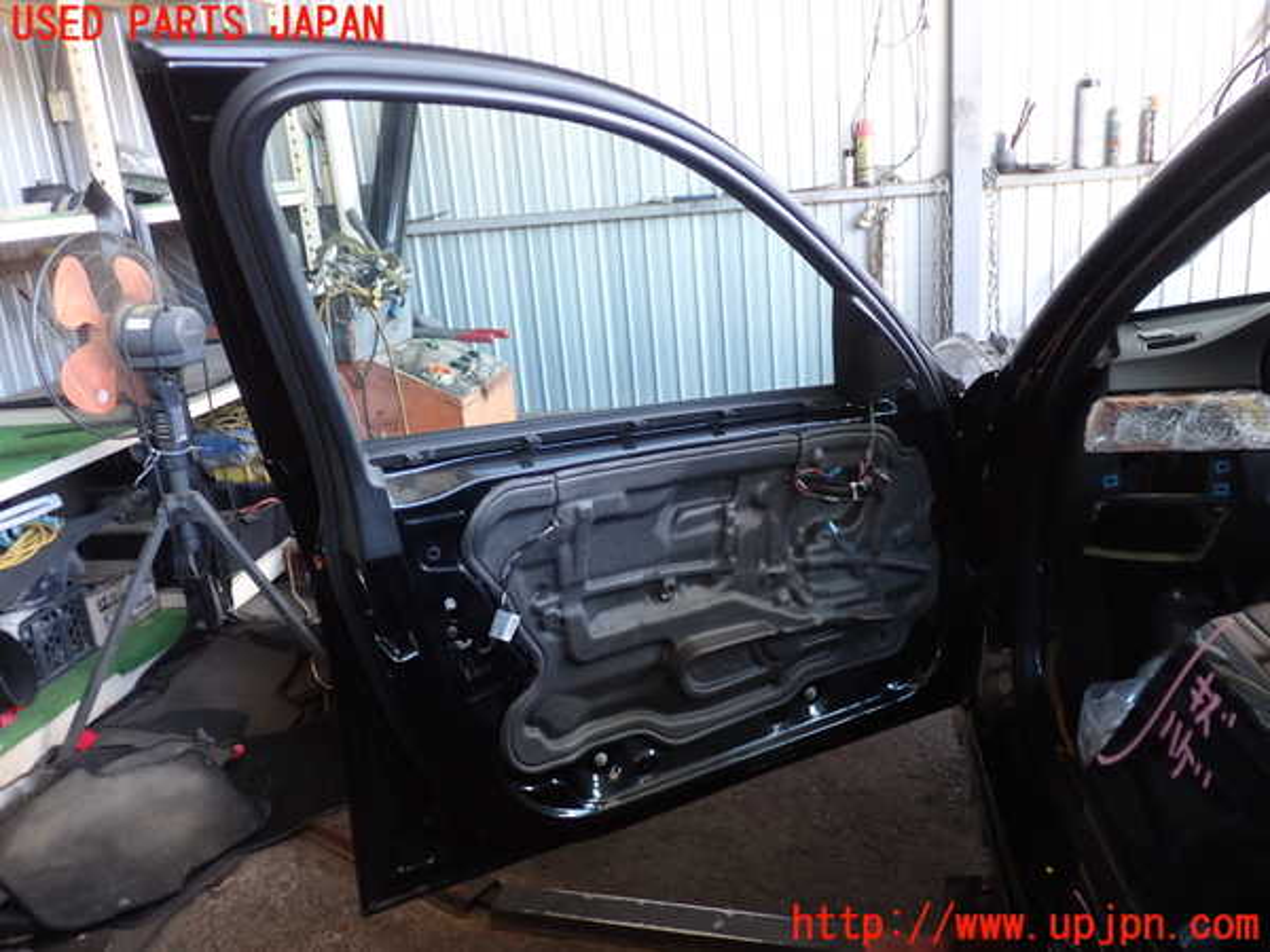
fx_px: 1101
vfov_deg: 46.8
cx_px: 635
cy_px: 476
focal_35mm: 30
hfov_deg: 60.0
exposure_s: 1/50
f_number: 2.3
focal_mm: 5.4
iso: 200
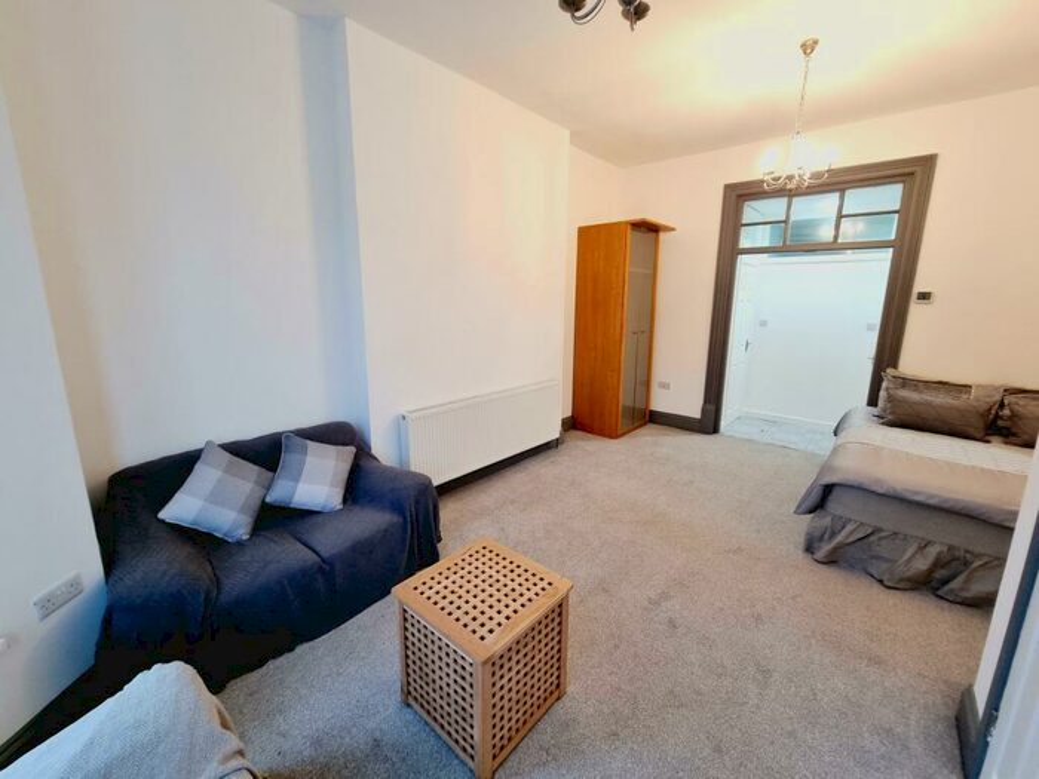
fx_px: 390
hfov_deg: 106.2
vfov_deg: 89.9
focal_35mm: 13
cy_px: 390
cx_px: 520
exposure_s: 1/50
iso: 250
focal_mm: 2.2
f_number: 2.2
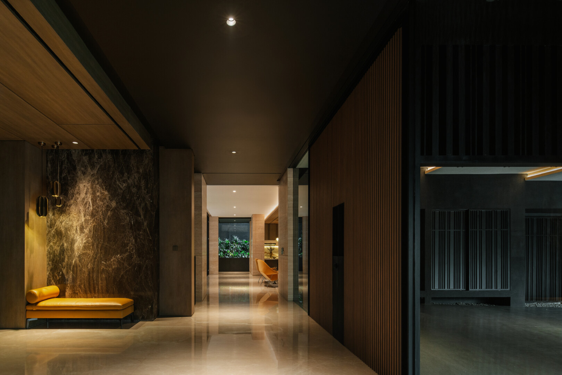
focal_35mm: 17
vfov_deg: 70.5
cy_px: 188
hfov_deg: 93.3
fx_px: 265
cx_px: 281
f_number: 8
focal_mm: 17
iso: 400
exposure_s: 1/2.5
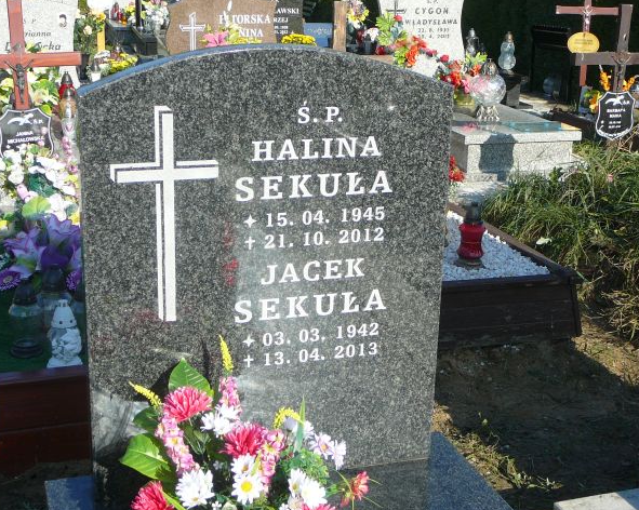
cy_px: 255
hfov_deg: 34.2
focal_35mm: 55
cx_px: 319
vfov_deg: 27.6
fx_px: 1039
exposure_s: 1/500
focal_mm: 7.8
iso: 80
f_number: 3.4
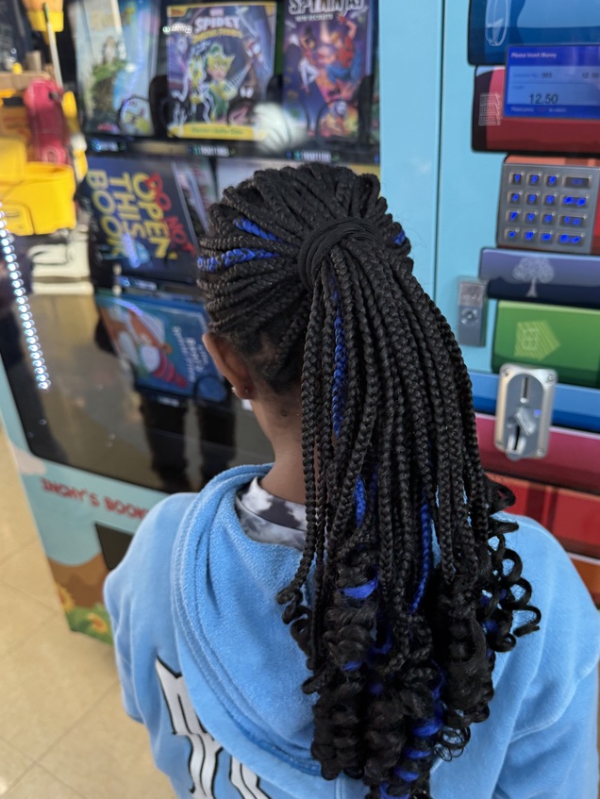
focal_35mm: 29
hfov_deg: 48.0
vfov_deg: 61.6
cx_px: 354
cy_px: 402
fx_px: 670
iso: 125
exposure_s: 1/121
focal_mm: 6.76
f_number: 1.78
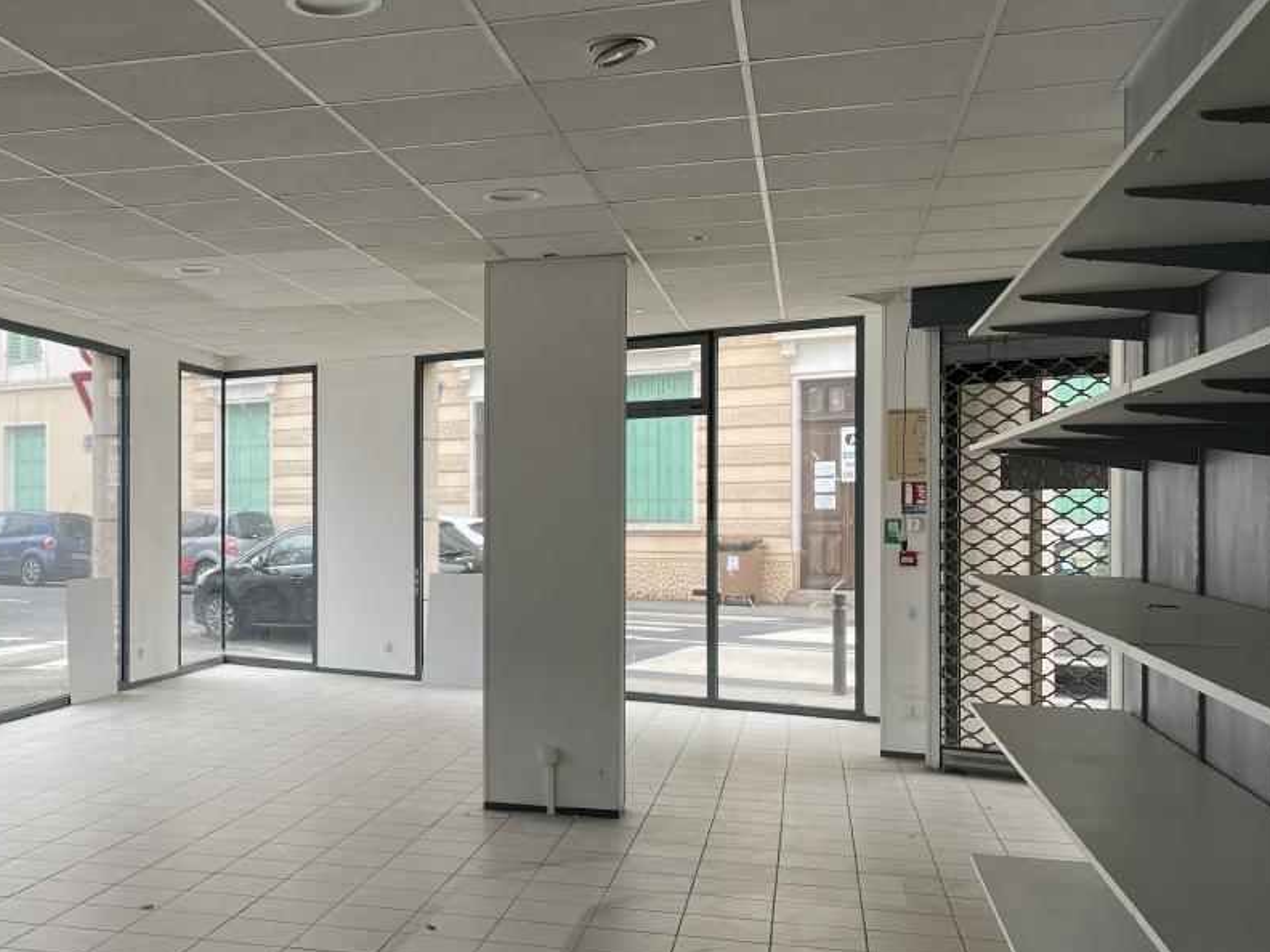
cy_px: 524
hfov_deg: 42.9
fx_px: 1541
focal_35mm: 42
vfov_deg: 34.3
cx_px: 265
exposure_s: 1/137
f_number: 1.6
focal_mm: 4.2
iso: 32
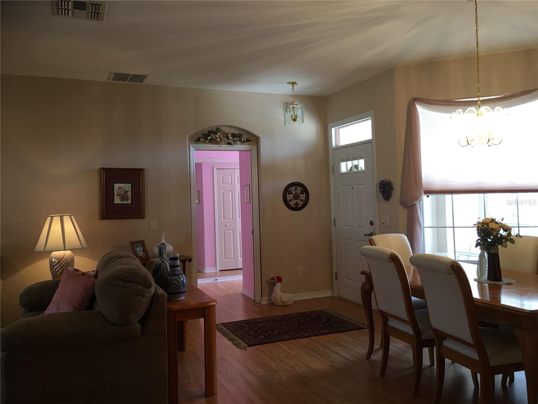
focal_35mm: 29
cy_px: 202
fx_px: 451
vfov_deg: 48.2
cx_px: 269
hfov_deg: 61.7
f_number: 2.2
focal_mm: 4.15
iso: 25
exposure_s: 1/15
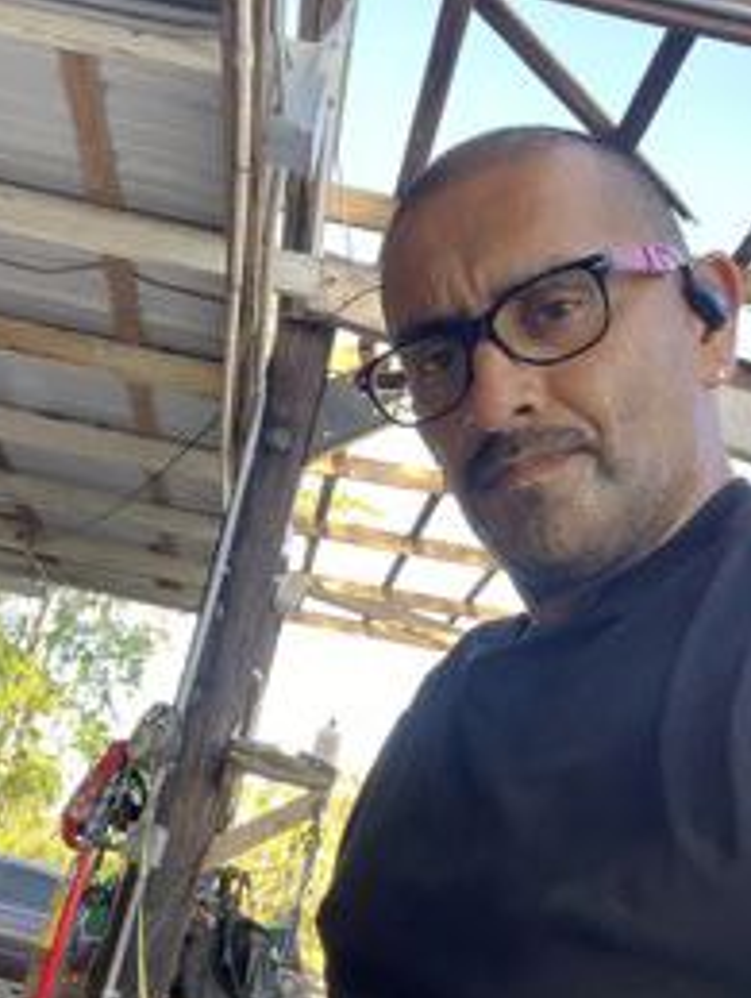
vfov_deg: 47.5
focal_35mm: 39
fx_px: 1125
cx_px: 343
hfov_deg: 36.9
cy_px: 597
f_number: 2.2
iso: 80
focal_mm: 2.71
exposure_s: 1/121
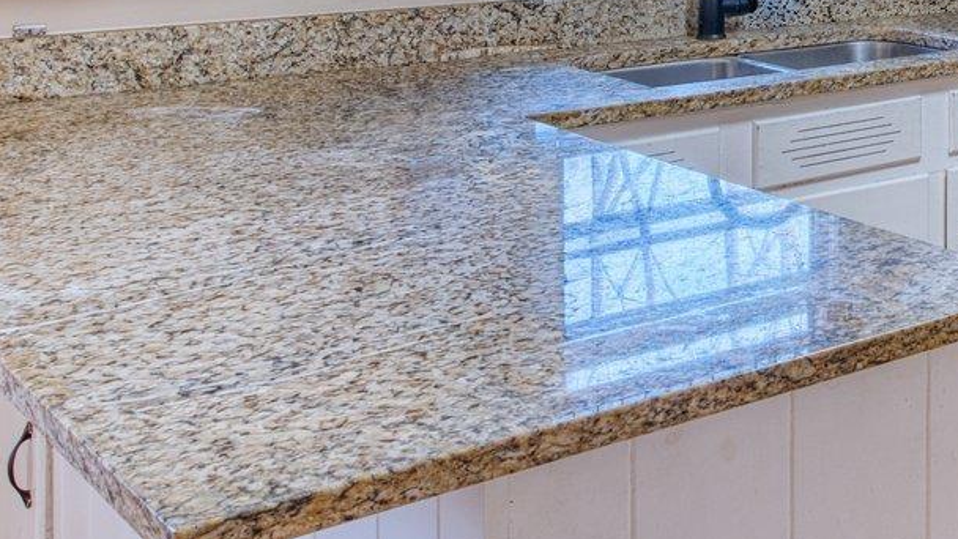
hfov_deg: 27.0
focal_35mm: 60
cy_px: -154
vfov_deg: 18.7
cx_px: 1360
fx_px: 1524
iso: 400
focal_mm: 17
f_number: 8
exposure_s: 1/10
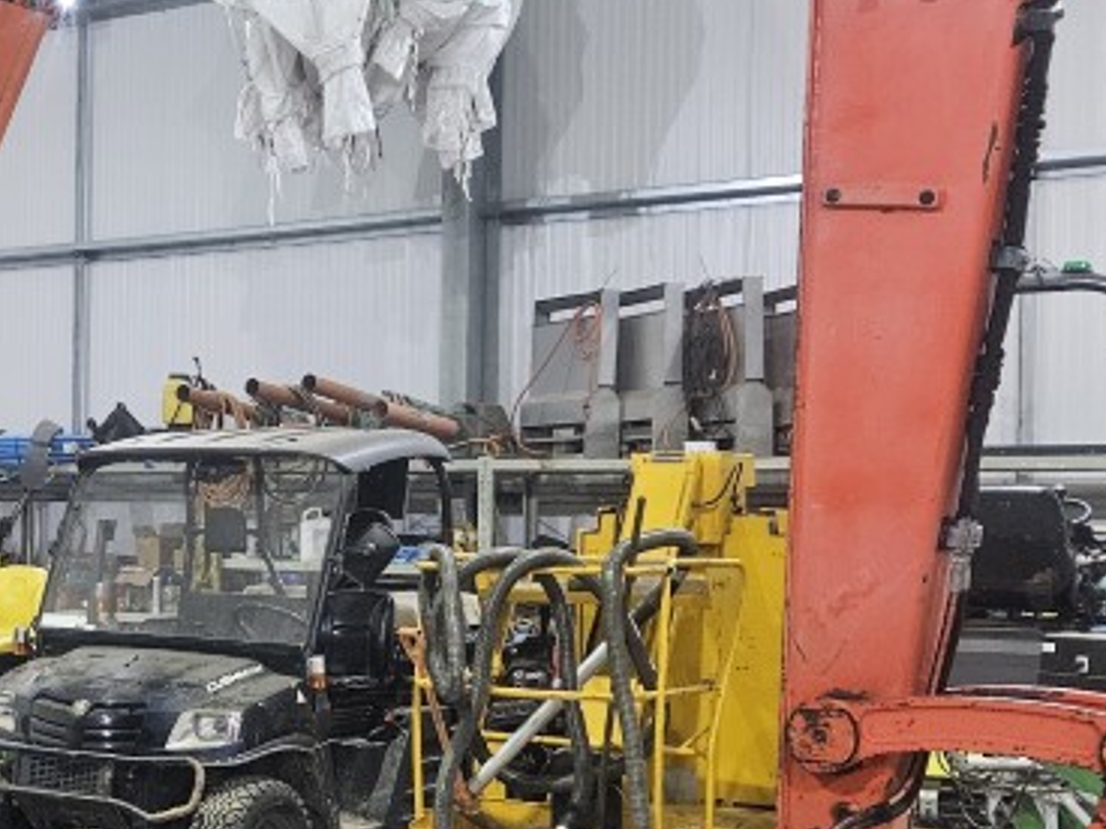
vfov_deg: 22.9
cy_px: 487
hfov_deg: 29.0
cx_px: 93
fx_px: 2045
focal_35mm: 64
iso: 500
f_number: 1.8
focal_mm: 5.4
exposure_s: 1/100
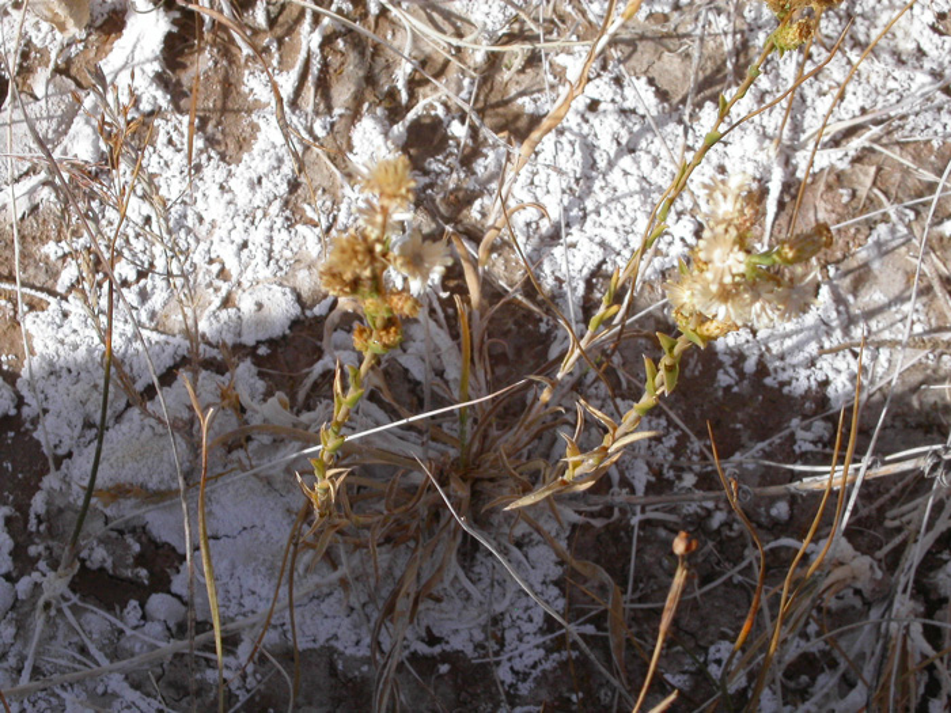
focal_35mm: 114
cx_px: 476
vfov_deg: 13.0
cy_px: 356
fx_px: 3132
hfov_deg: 17.3
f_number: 8
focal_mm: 23.4
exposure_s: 1/350
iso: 100
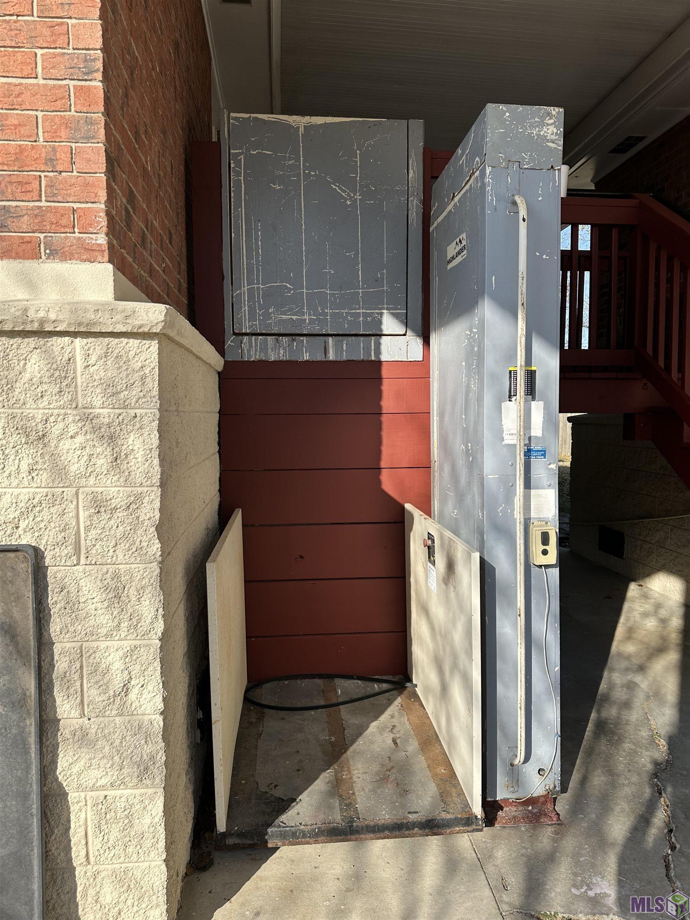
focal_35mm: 24
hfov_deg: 56.8
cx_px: 345
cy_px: 460
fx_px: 638
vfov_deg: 71.6
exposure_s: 1/2203
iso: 80
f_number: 1.78
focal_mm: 6.86
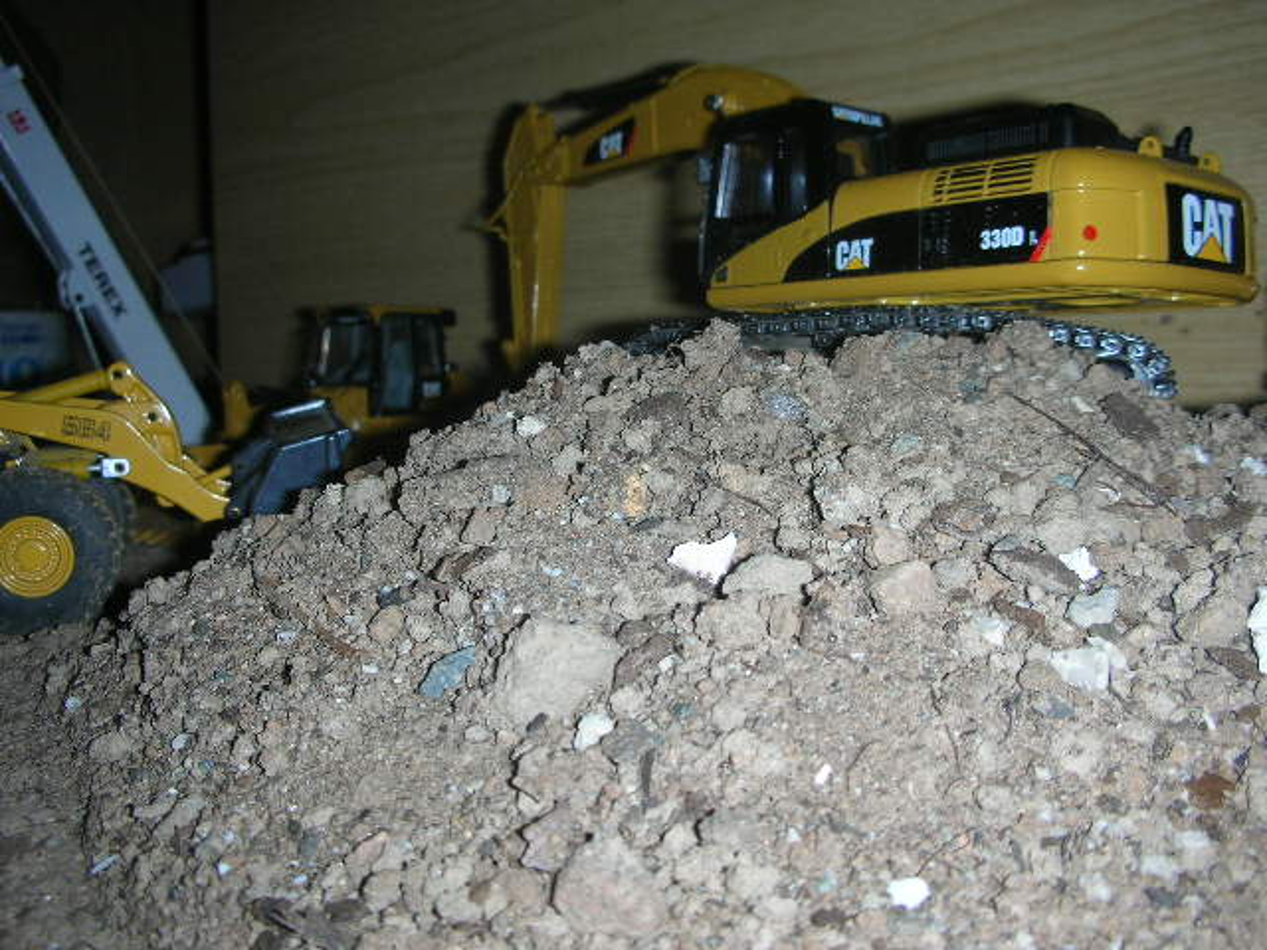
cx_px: 634
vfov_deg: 40.7
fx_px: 1281
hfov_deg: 52.6
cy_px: 475
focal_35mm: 35
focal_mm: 5.8
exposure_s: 1/60.1
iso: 50
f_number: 3
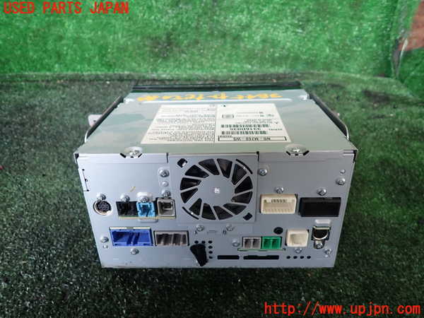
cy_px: 159
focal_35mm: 25
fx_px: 306
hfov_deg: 69.4
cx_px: 212
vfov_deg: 54.9
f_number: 2
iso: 200
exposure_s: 1/50
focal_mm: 4.5
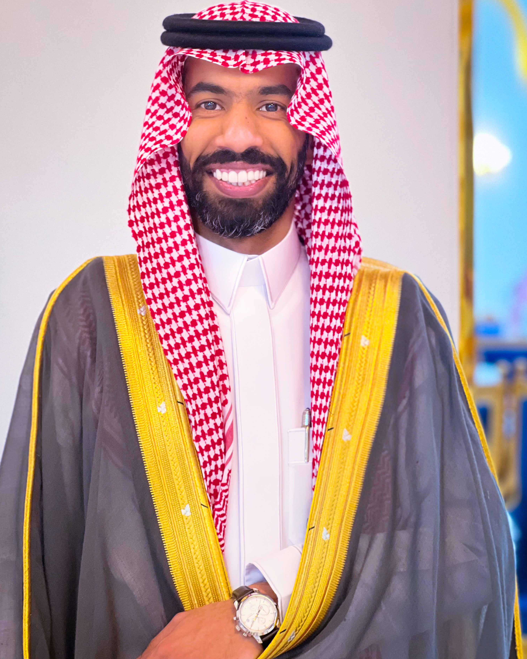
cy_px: 330
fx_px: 1579
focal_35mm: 81
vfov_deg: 23.6
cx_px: 262
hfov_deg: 18.9
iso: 400
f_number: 2.8
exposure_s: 1/40
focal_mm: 9
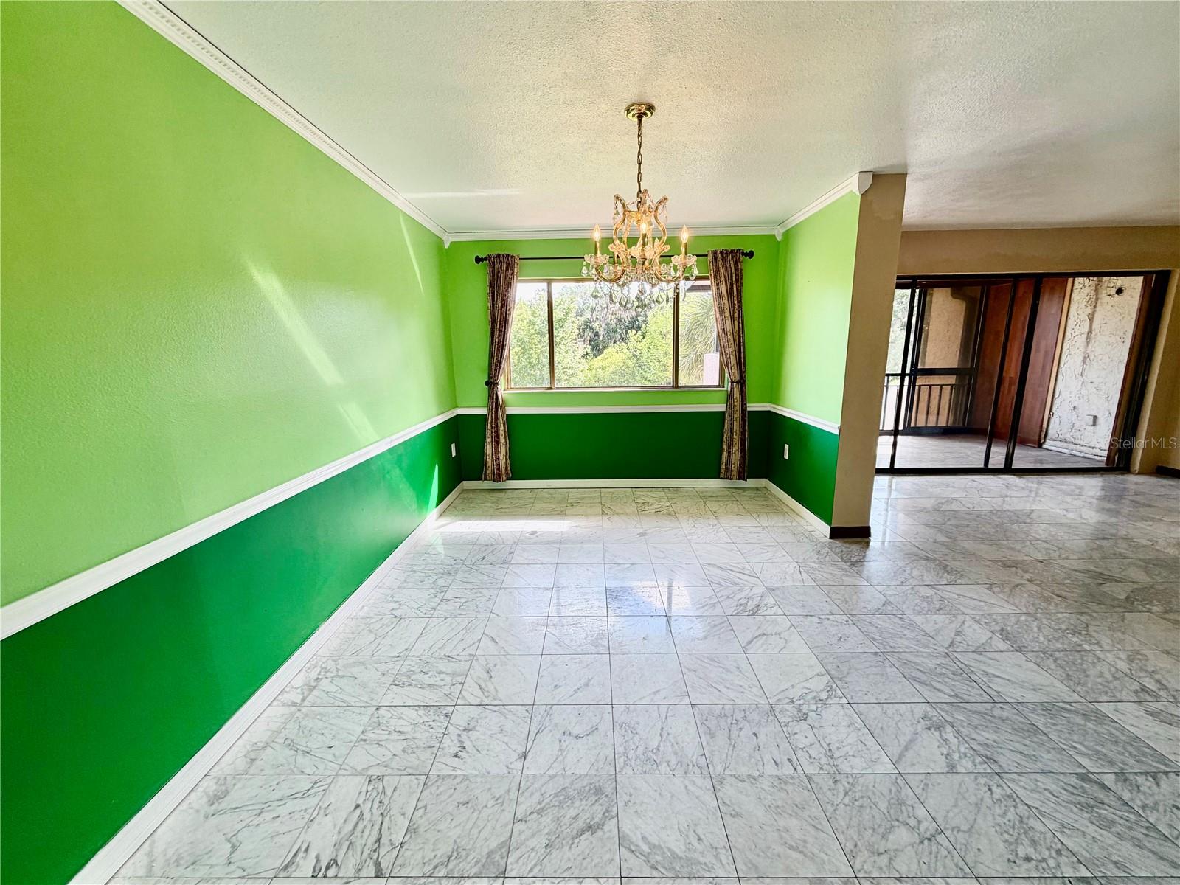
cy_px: 442
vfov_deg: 85.7
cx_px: 590
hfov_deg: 102.1
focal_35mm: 14
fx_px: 477
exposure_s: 1/120
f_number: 2.2
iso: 40
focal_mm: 2.22
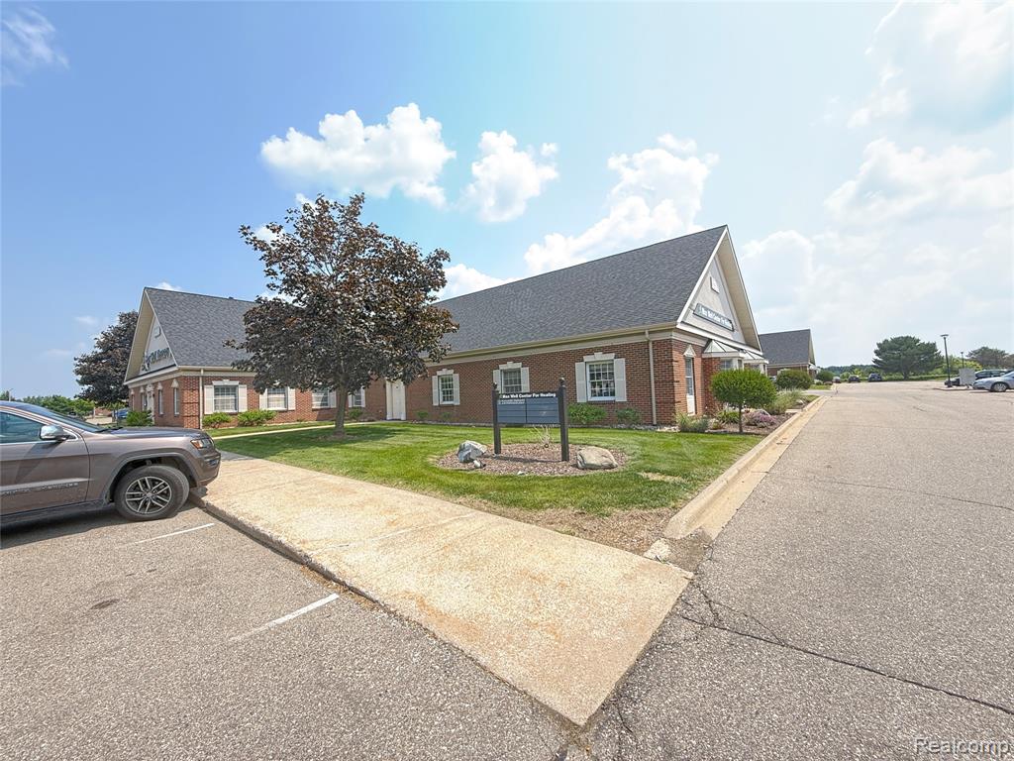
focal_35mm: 14
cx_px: 507
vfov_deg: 85.7
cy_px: 380
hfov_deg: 102.1
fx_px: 410
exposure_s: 1/171
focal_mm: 2.22
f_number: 2.2
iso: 50
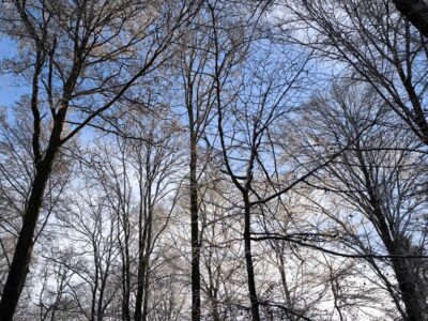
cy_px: 160
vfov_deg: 39.7
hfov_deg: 51.4
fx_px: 445
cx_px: 214
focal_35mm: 36
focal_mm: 6.92
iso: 50
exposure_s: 1/1414
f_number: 1.9
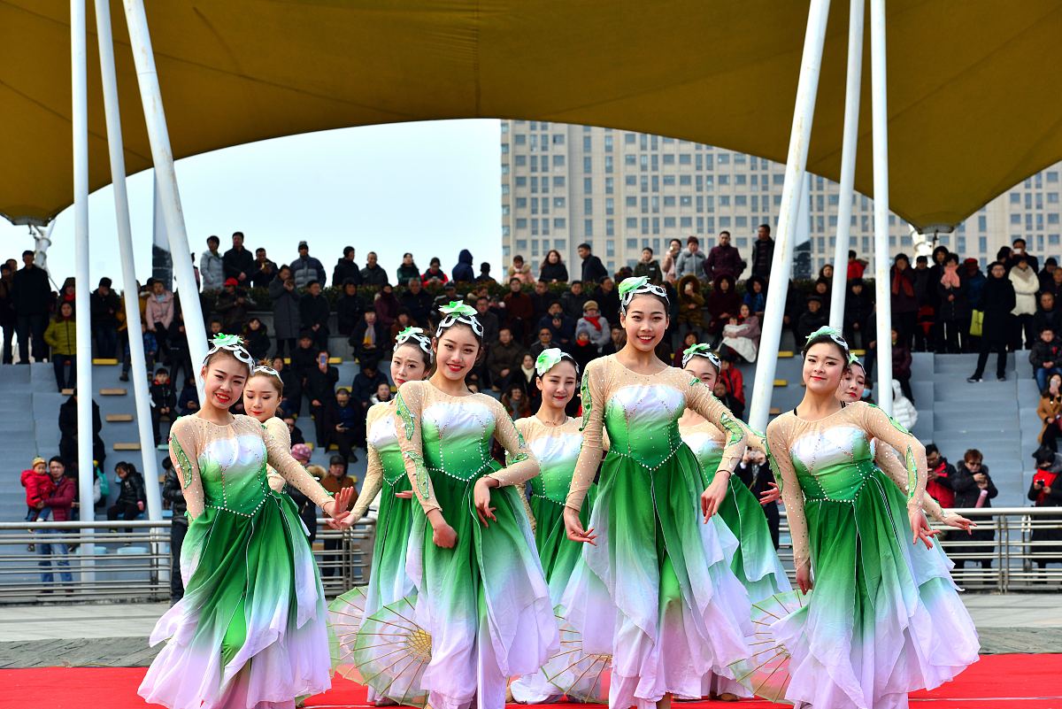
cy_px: 354
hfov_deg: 25.4
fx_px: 2361
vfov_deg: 17.1
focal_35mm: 80
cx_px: 531
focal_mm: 80
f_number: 7.1
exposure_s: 1/640
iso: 320
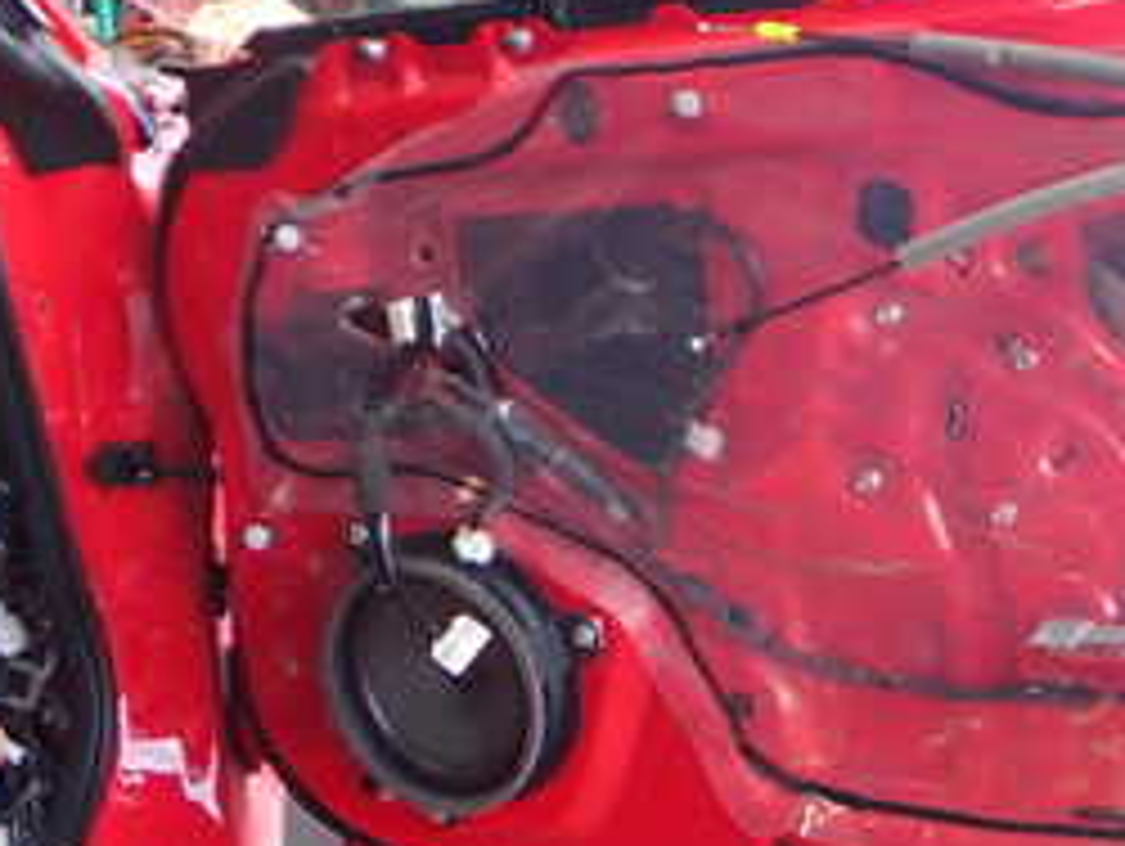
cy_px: 230
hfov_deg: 25.2
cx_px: 1215
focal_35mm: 72
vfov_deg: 20.3
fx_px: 2342
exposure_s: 1/125
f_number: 2.3
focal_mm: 5.4
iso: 200
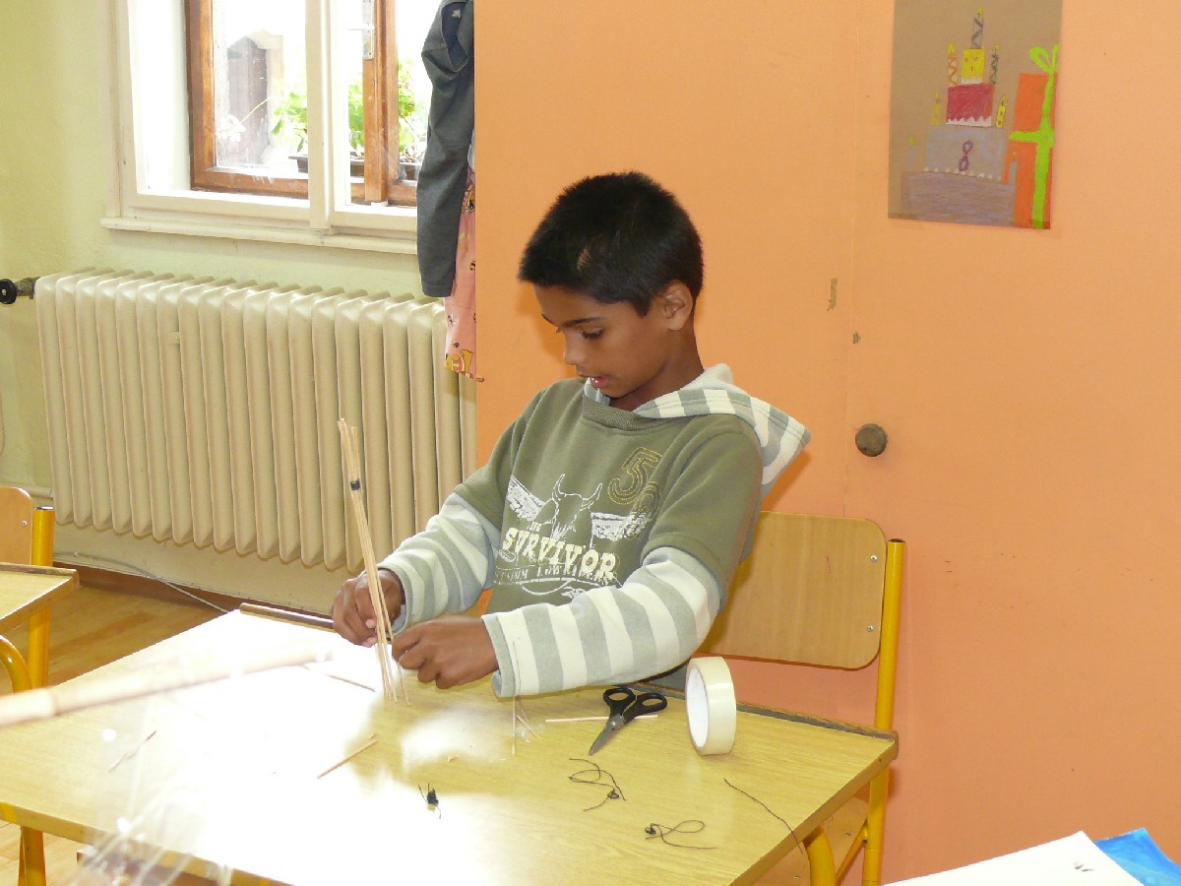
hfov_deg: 30.3
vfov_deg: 22.9
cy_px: 443
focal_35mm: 64
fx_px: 2183
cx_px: 590
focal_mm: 10.5
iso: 200
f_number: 3.2
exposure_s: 1/40
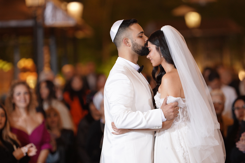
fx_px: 1375
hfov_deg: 10.2
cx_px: 122
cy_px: 82
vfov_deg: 6.8
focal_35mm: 202
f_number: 1.8
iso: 1000
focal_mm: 135
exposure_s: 1/200
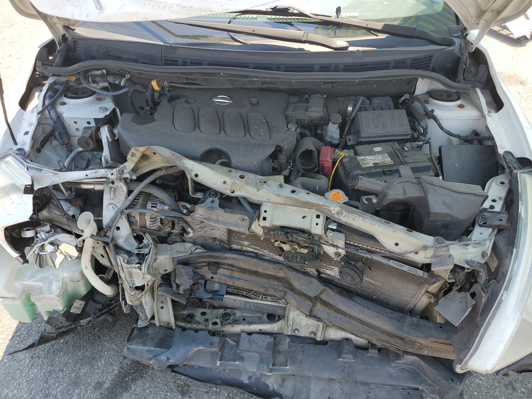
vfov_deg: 53.1
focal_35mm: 26
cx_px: 266
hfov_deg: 67.3
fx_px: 400
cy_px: 200
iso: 50
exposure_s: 1/667
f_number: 1.5
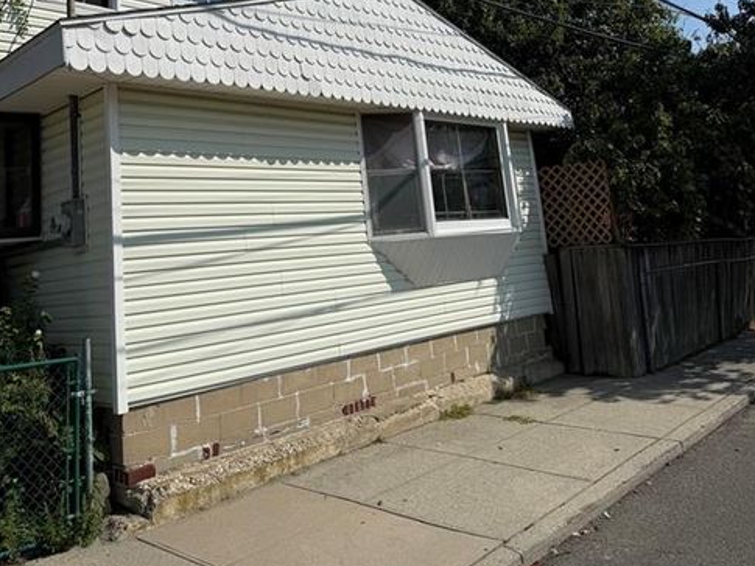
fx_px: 720
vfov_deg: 41.6
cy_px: 136
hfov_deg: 55.3
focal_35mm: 33
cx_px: 375
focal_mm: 6.76
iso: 80
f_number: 1.78
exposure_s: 1/11905
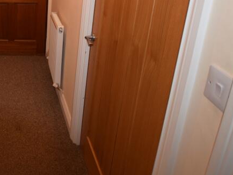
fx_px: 229
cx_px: -2
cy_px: -1
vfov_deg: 37.3
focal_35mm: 34
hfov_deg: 45.2
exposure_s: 1/60
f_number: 4
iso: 900
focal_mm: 10
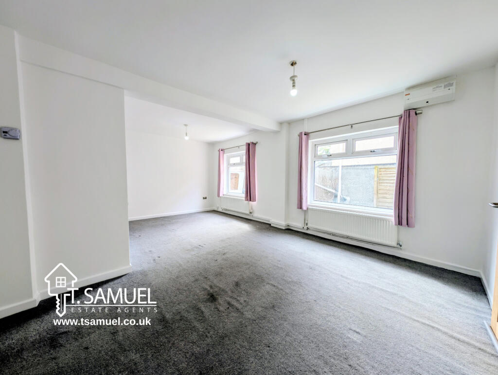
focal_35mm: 12
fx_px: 173
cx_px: 249
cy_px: 188
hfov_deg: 110.5
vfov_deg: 94.6
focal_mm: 2.23
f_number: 1.95
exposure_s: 1/190
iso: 38
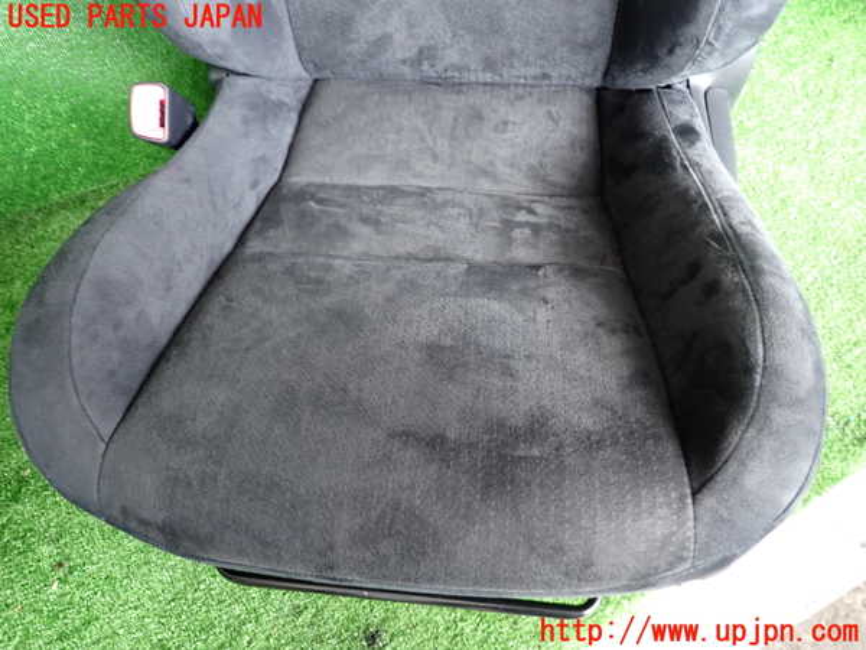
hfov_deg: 69.4
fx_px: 625
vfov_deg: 54.9
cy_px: 325
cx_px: 433
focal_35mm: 25
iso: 250
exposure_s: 1/30
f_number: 2
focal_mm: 4.5
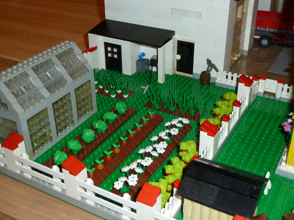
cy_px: 110
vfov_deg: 32.9
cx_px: 147
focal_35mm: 44
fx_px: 374
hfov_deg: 42.9
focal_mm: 7.3
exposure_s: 1/20
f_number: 3.7
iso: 160
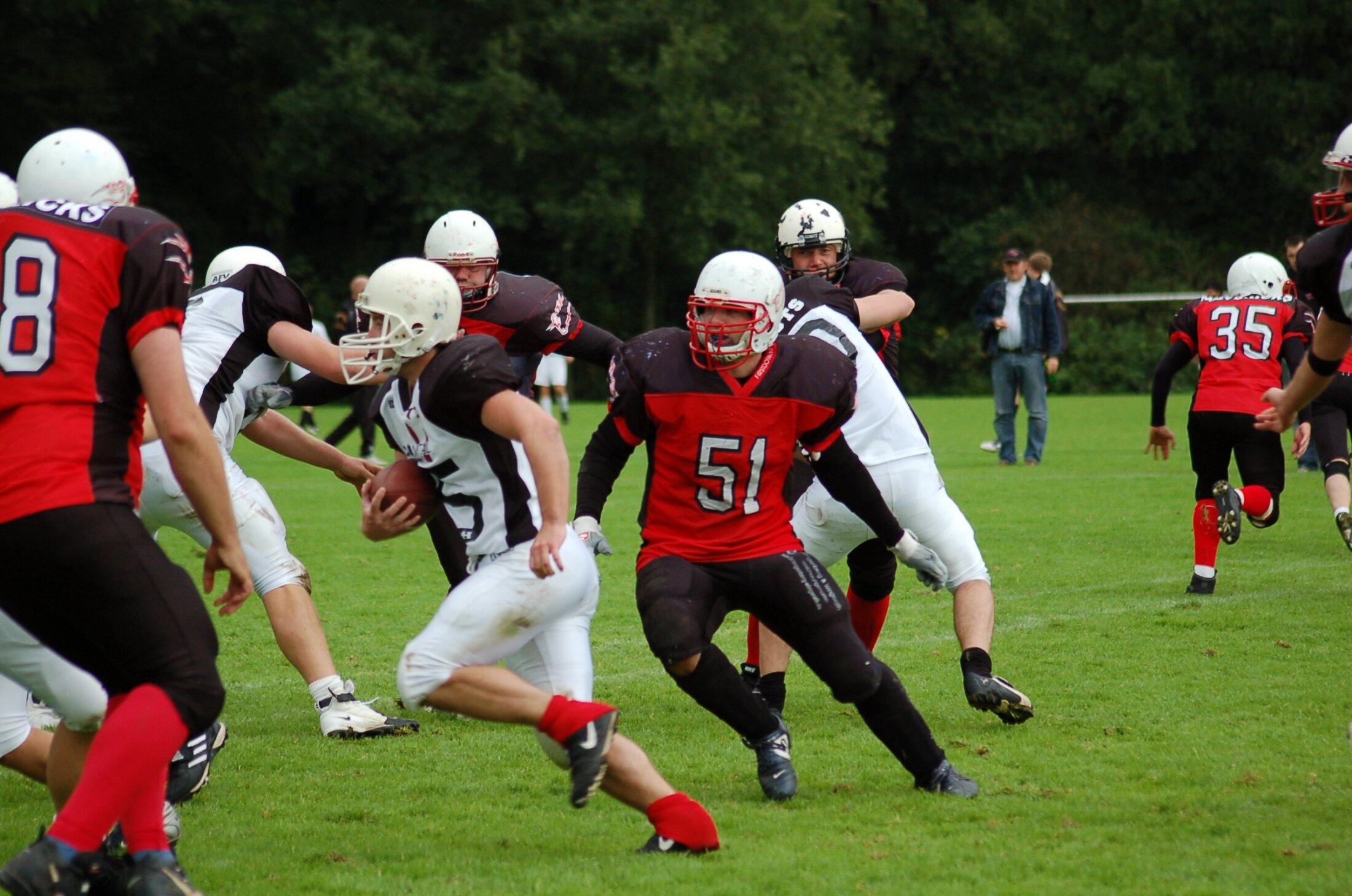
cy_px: 448
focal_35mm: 202
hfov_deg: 10.2
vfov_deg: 6.8
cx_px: 676
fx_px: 7591
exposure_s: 1/640
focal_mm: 135
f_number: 4.5
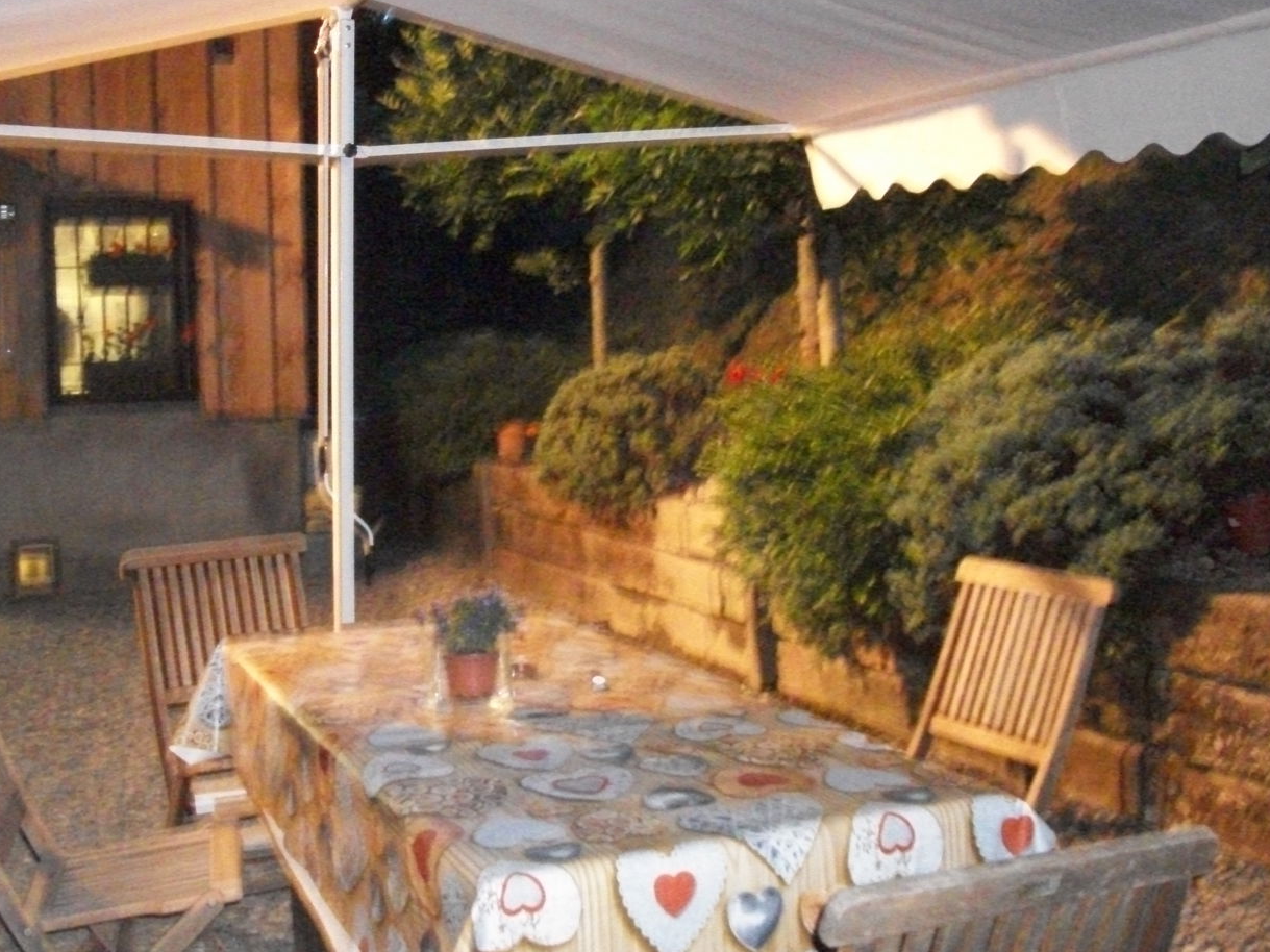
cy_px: 469
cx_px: 514
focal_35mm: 42
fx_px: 1541
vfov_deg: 34.3
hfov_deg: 44.6
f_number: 2.9
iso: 1000
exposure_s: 1/20
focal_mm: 5.7
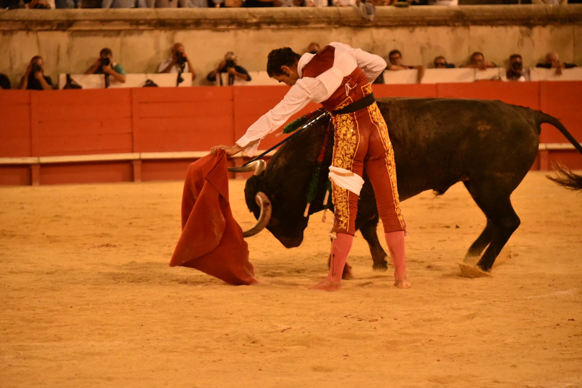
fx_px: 3071
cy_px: 194
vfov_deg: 7.2
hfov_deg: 10.8
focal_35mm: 190
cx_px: 291
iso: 12800
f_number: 5.6
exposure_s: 1/500
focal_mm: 190
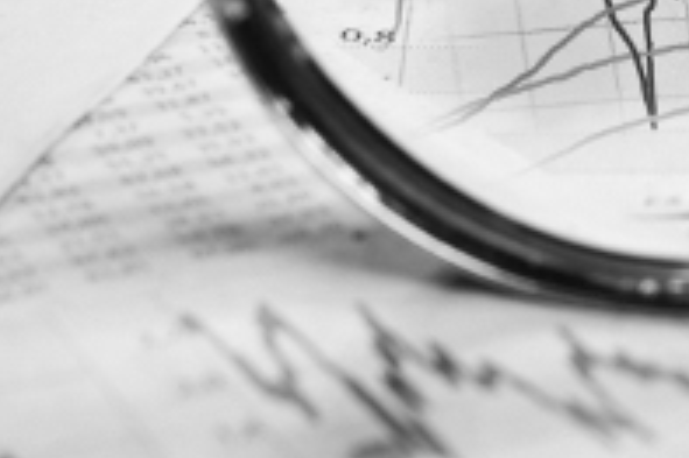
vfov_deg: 5.9
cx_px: 574
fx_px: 4463
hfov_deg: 8.8
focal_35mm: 233
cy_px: -66
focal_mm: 55
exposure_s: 1/250
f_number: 8
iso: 100
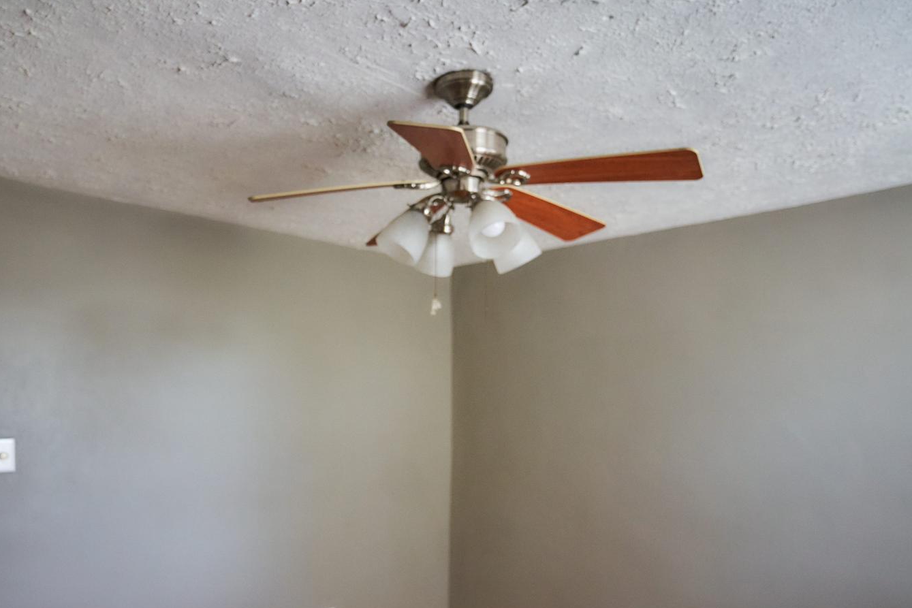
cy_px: 395
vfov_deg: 48.9
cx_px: 302
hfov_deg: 67.4
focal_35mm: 26
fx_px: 659
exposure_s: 1/160
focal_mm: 17
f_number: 2.8
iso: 1600
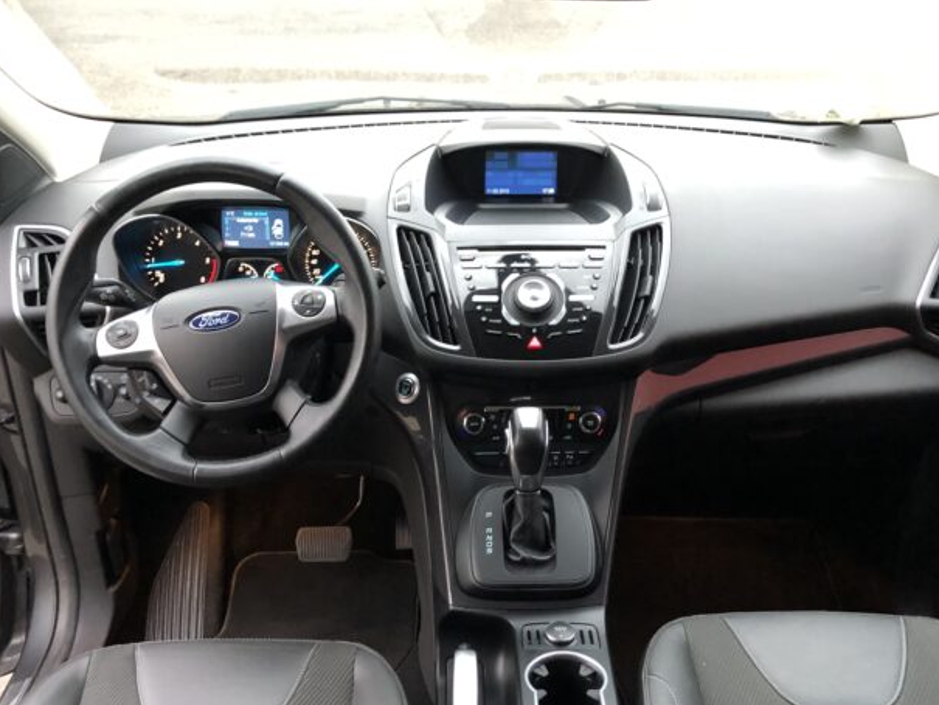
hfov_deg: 50.1
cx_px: 483
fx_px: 1004
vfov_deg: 38.3
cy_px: 464
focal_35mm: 37
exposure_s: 1/15
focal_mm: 3.99
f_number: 1.8
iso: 100
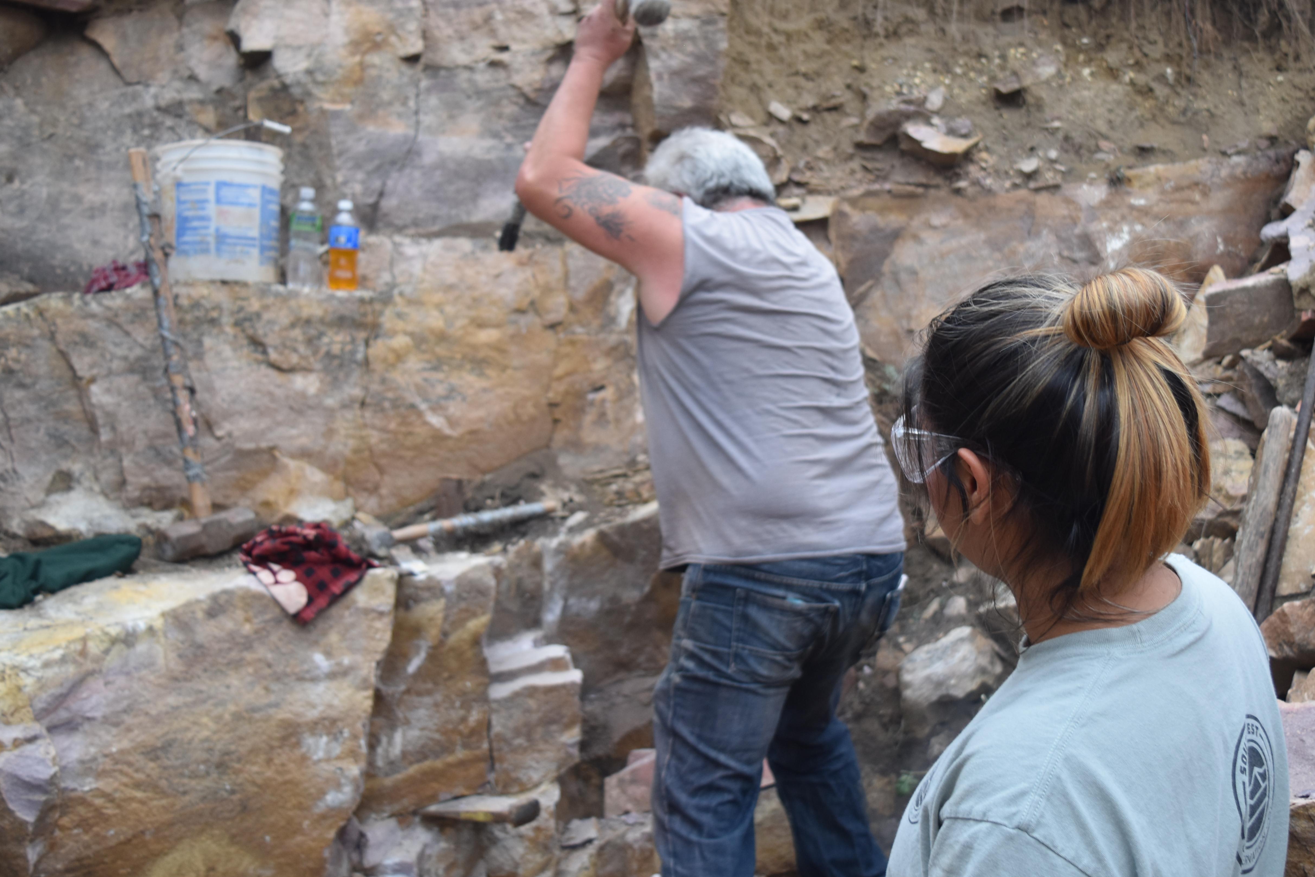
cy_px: 409
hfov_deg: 47.1
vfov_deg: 32.6
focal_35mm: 41
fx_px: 1498
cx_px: 807
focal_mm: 22
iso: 400
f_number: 4.5
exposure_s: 1/80
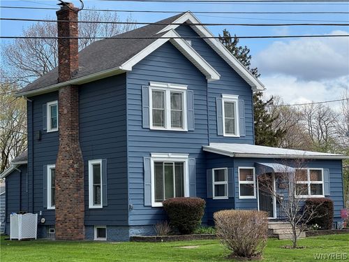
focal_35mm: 77
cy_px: 131
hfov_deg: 25.3
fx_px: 776
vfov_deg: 19.1
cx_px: 174
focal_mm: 9
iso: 25
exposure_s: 1/555
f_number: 2.8
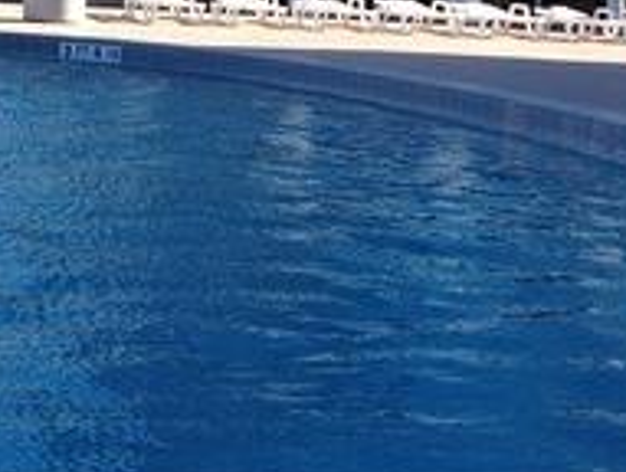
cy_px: 125
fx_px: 2120
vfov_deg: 12.7
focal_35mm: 117
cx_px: 43
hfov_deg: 16.5
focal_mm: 4.28
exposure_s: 1/600
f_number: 2.4
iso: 50
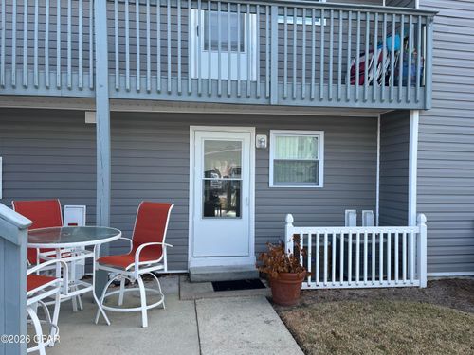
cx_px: 237
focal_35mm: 26
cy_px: 178
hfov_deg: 67.3
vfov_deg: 53.1
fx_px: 356
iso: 50
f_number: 1.6
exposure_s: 1/751
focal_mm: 5.1
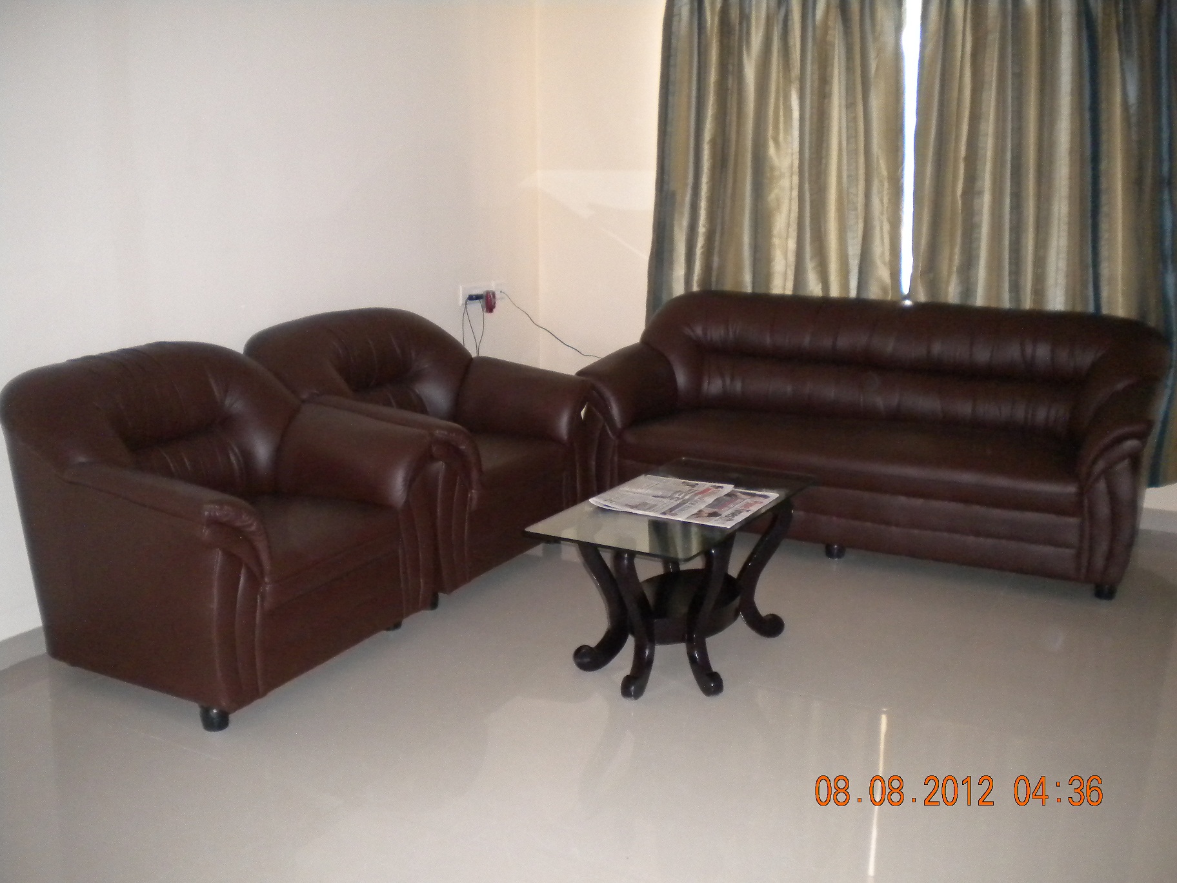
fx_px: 1190
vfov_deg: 40.7
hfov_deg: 52.6
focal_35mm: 35
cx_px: 588
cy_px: 442
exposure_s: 1/30
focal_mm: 6.3
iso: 494
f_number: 3.1
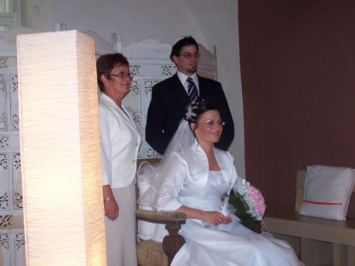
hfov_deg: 32.7
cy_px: 133
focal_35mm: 59
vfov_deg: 24.8
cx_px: 178
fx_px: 605
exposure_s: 1/60
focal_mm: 9.8
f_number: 3.2
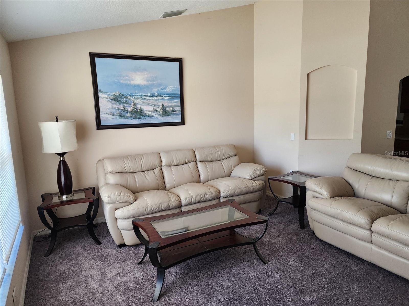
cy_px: 153
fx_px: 272
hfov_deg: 73.9
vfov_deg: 58.9
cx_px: 204
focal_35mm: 23
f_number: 1.8
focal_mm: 6.4
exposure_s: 1/120
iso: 200
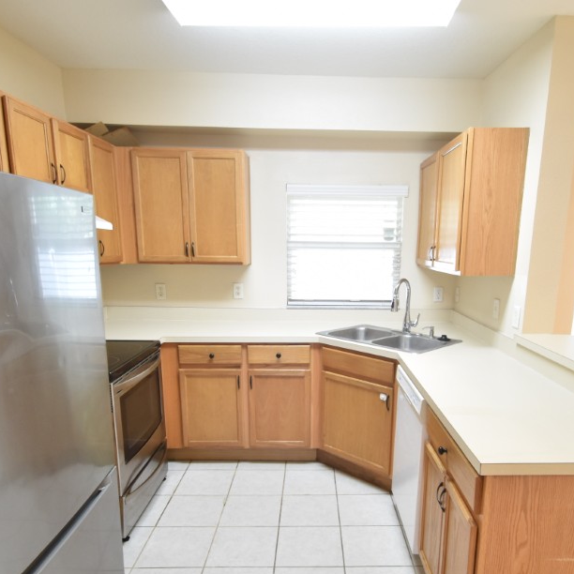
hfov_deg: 64.7
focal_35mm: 24
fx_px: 450
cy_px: 345
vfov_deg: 64.4
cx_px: 327
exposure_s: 1/45
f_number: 3.5
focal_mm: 10
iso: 800
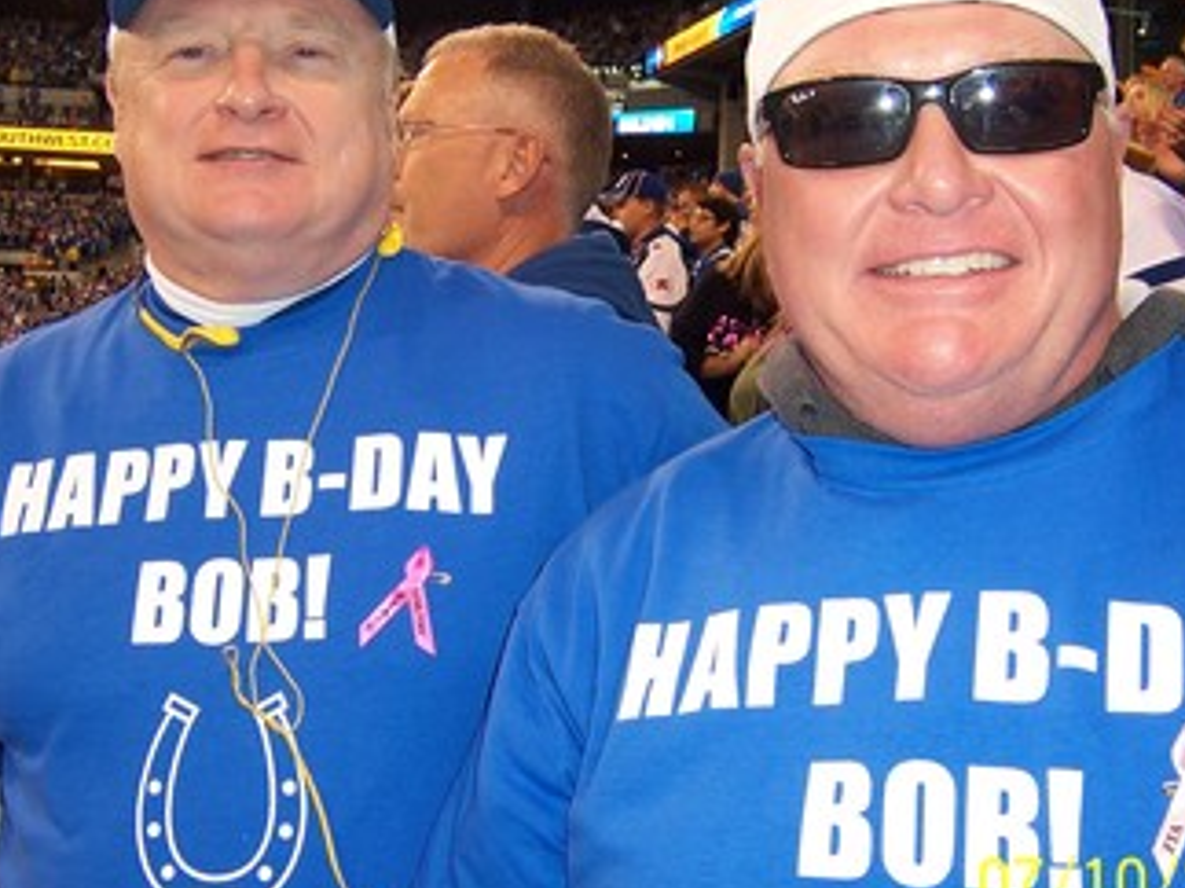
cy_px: 418
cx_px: 587
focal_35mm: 46
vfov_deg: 31.5
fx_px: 1574
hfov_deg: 41.3
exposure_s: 1/60
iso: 80
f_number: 2.8
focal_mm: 5.5
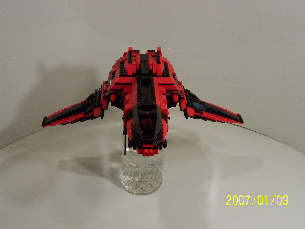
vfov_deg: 31.5
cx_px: 152
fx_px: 405
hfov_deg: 41.2
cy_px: 114
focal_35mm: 46
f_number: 3
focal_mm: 7
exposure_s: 1/60
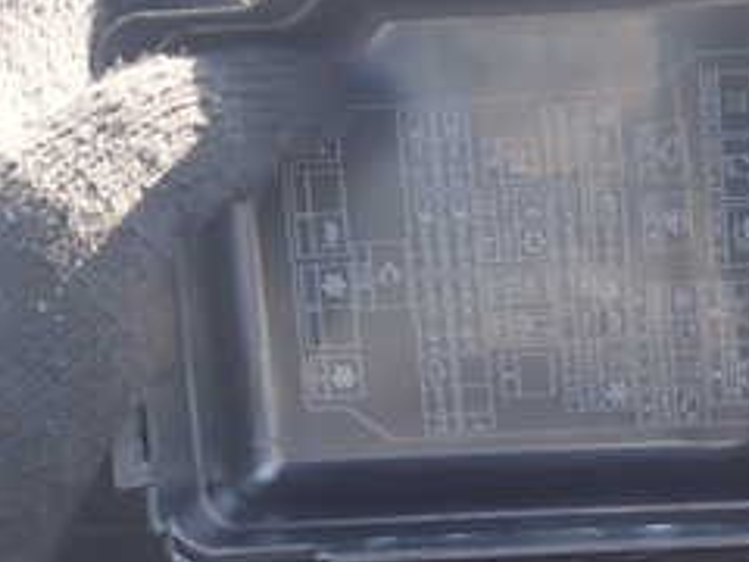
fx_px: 2056
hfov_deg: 20.0
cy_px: 590
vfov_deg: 15.2
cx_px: 758
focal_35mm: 95
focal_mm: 6.83
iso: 125
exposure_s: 1/80
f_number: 2.7
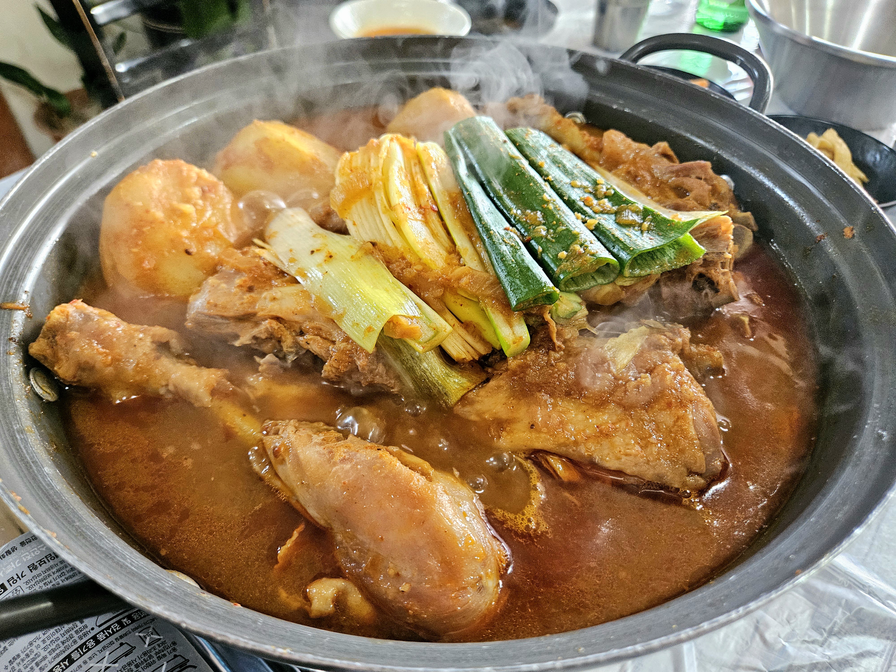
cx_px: 448
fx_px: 595
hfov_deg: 73.9
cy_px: 336
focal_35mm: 23
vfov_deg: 58.9
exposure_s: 1/120
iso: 1000
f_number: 1.8
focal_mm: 5.4
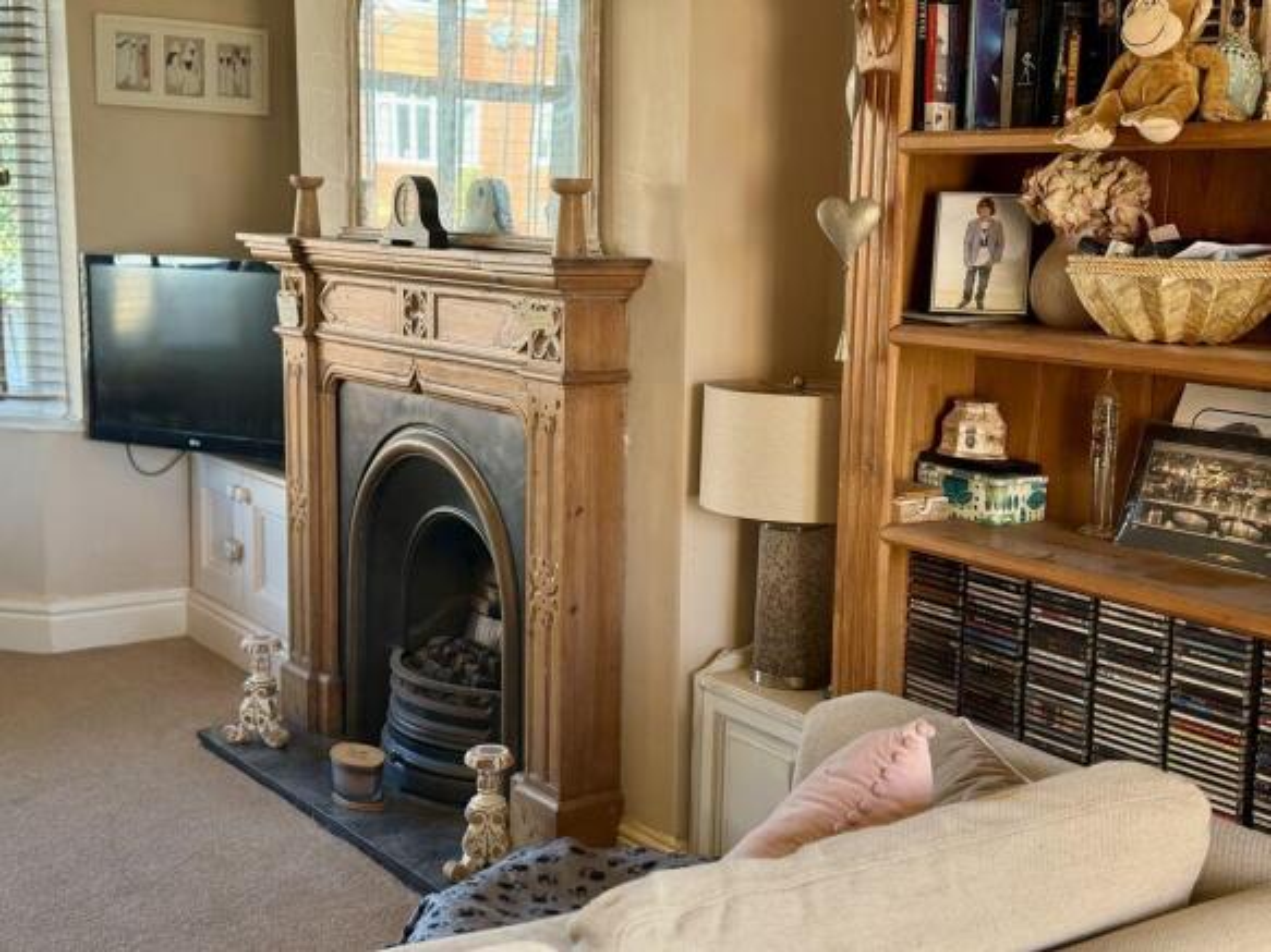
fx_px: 1762
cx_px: 636
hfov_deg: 39.7
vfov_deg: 30.3
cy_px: 476
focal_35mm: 48
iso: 200
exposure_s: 1/100
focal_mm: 6.76
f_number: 1.78
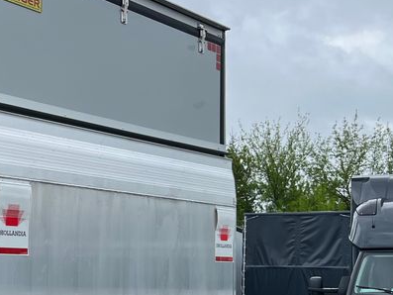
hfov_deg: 25.8
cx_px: -84
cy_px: 246
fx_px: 761
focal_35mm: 67
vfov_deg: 21.6
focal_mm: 5.1
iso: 50
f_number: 1.6
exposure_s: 1/1238
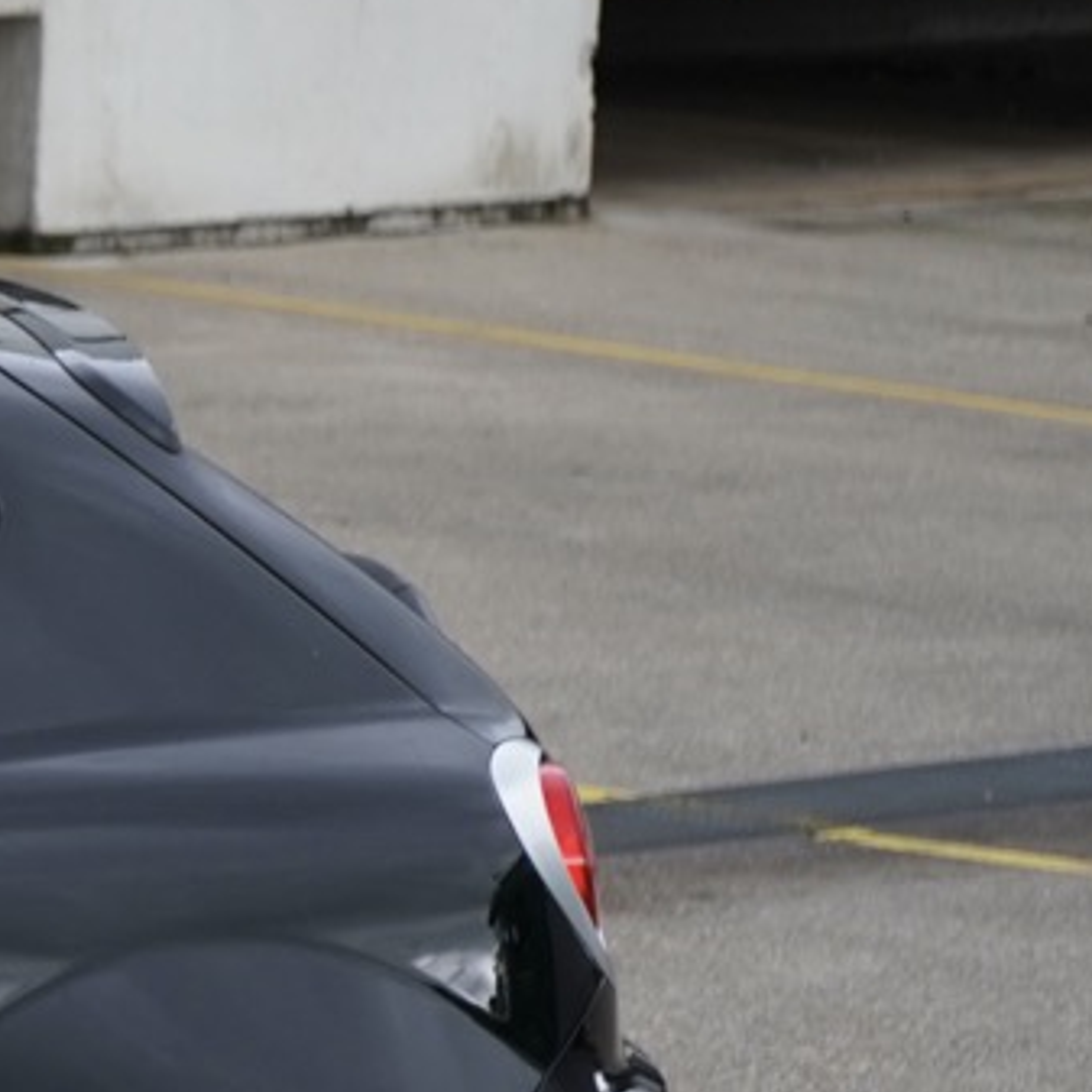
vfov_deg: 5.2
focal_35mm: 339
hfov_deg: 5.0
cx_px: -1870
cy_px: 1196
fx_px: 12099
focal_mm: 70
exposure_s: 1/160
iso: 400
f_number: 5.6
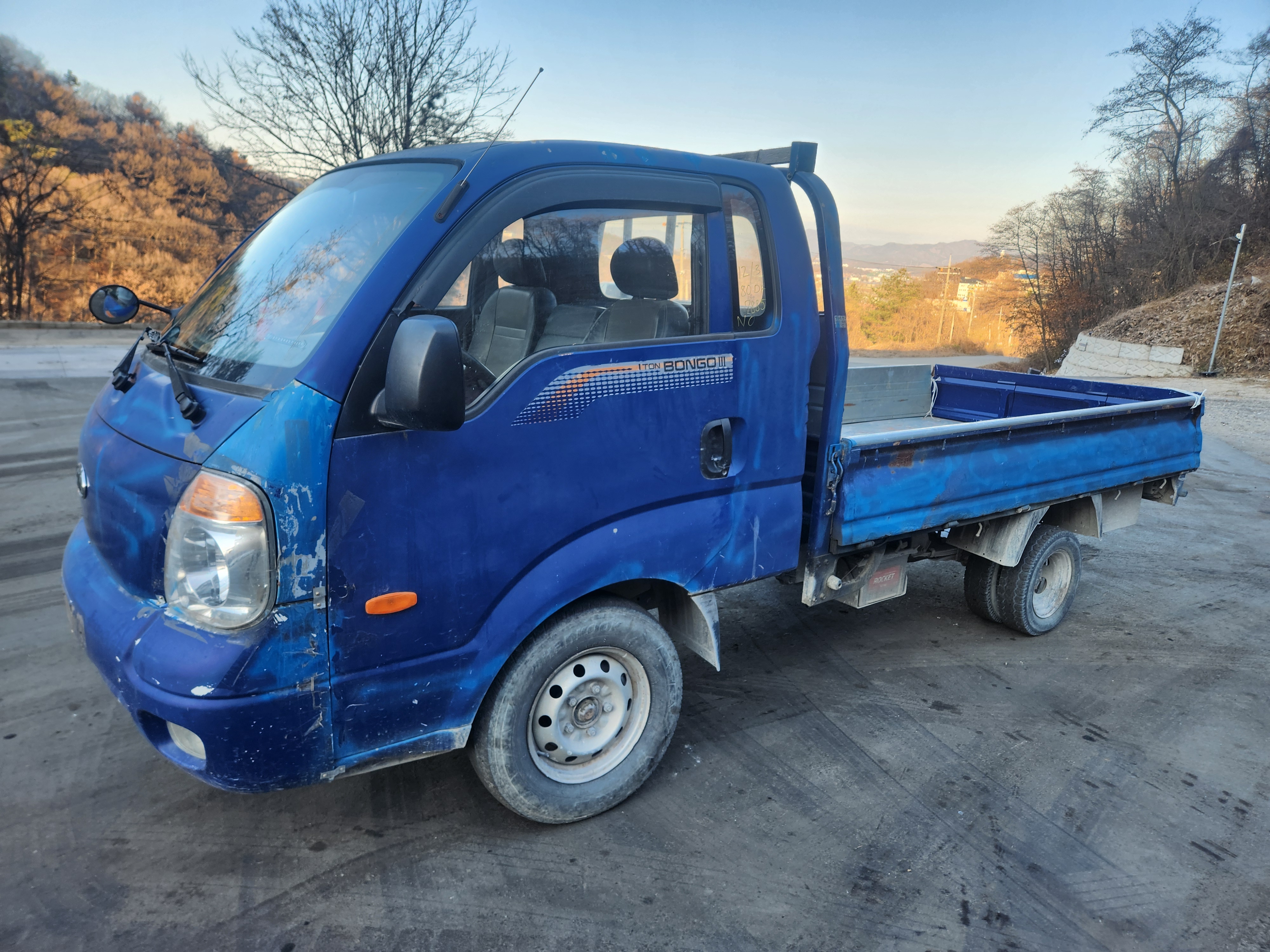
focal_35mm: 23
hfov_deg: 73.9
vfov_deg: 58.9
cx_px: 635
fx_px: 844
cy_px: 476
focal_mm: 5.4
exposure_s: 1/180
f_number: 1.8
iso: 20
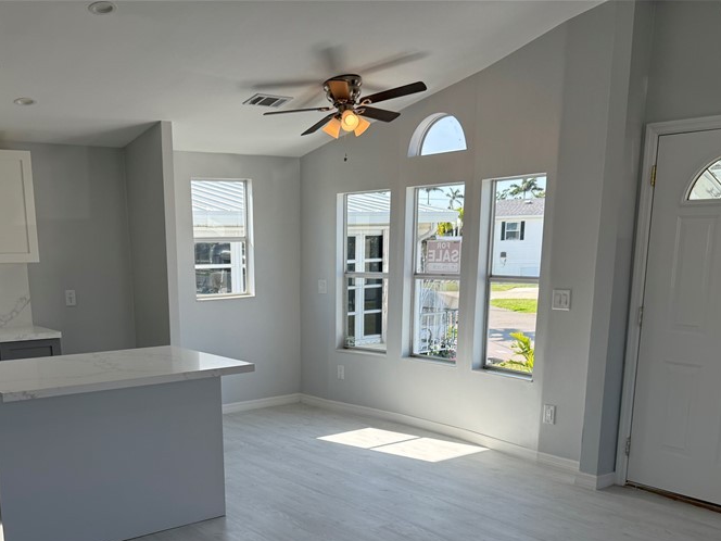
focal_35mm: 37
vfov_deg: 37.6
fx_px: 771
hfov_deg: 49.7
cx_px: 275
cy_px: 416
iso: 100
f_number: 1.78
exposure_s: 1/1385
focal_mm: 6.76
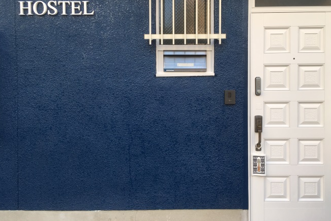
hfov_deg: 57.2
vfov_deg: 39.9
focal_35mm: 33
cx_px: 176
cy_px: 94
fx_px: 303
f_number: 2.2
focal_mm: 4.15
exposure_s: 1/120
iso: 25
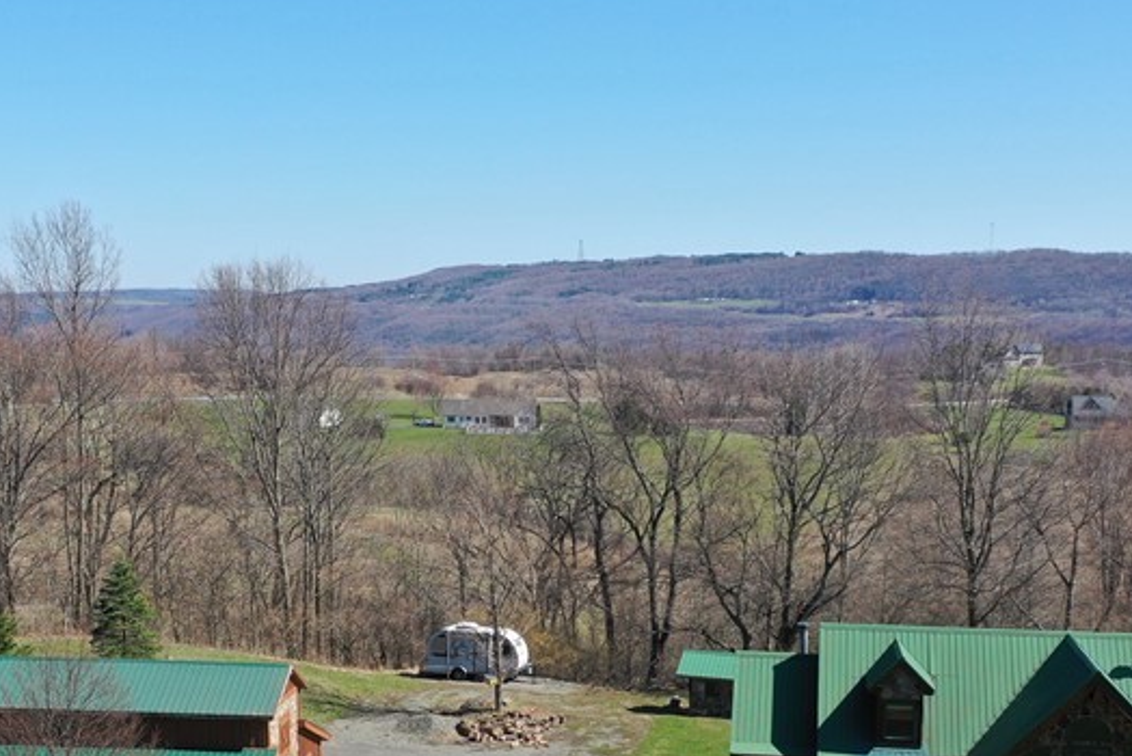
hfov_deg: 34.4
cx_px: 512
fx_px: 1825
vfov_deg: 23.0
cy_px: 624
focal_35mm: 58
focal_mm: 10.26
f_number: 4
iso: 100
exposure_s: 1/800
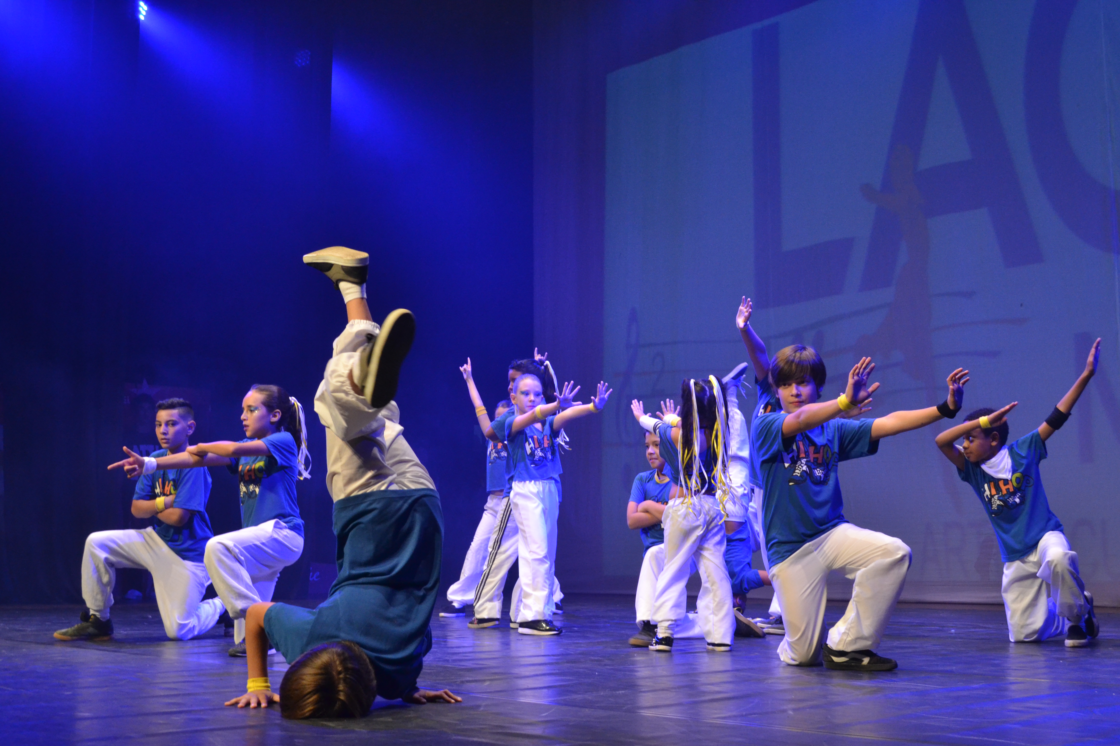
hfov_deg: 45.0
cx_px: 560
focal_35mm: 44
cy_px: 373
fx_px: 1353
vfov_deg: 30.8
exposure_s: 1/30
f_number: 6.3
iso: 1600
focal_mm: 29
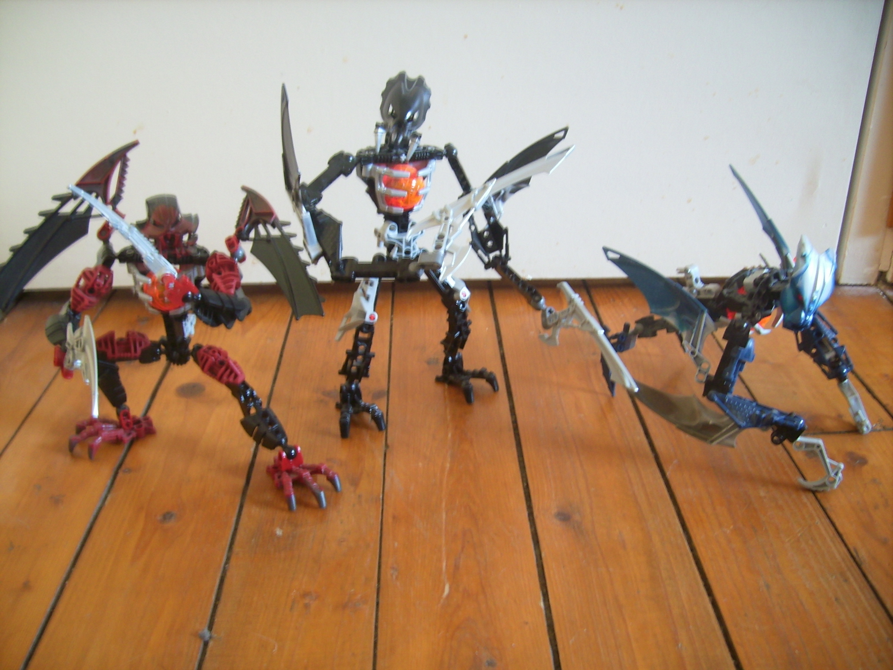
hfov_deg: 56.8
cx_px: 446
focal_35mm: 32
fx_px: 826
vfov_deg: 44.2
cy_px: 335
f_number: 2.8
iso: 50
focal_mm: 5.99
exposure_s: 1/3
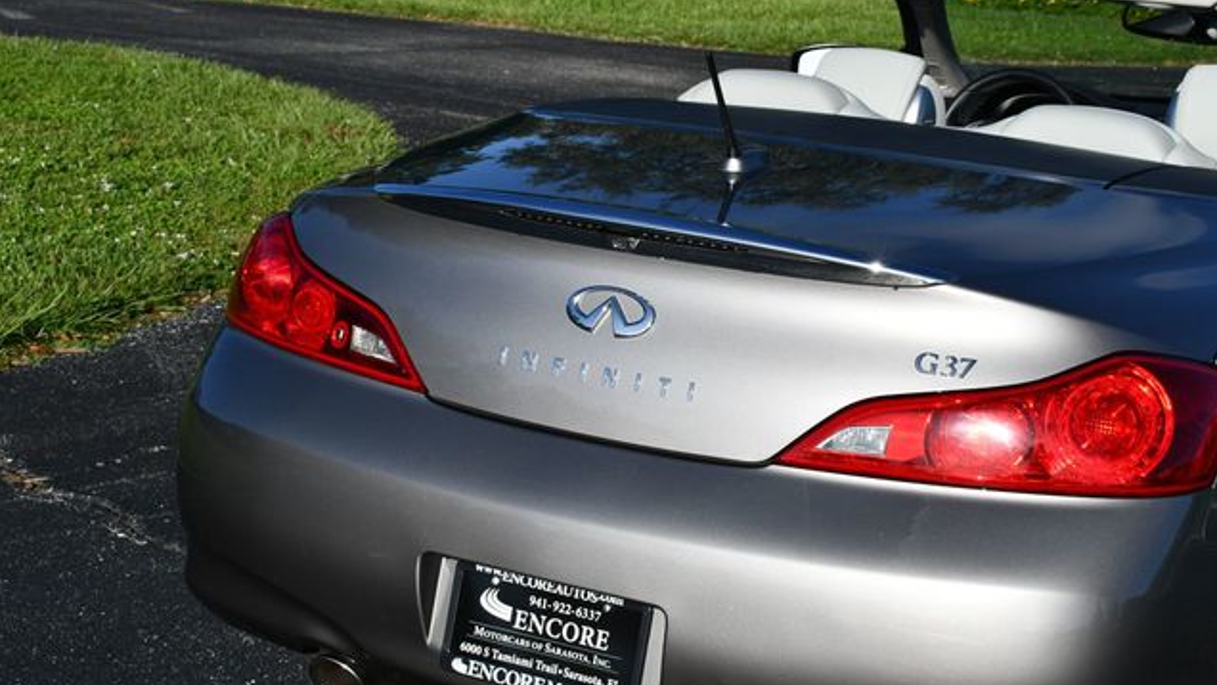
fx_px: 2453
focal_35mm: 76
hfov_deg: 27.9
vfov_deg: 15.9
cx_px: 610
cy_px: 339
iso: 100
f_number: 10
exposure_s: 1/400
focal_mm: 36
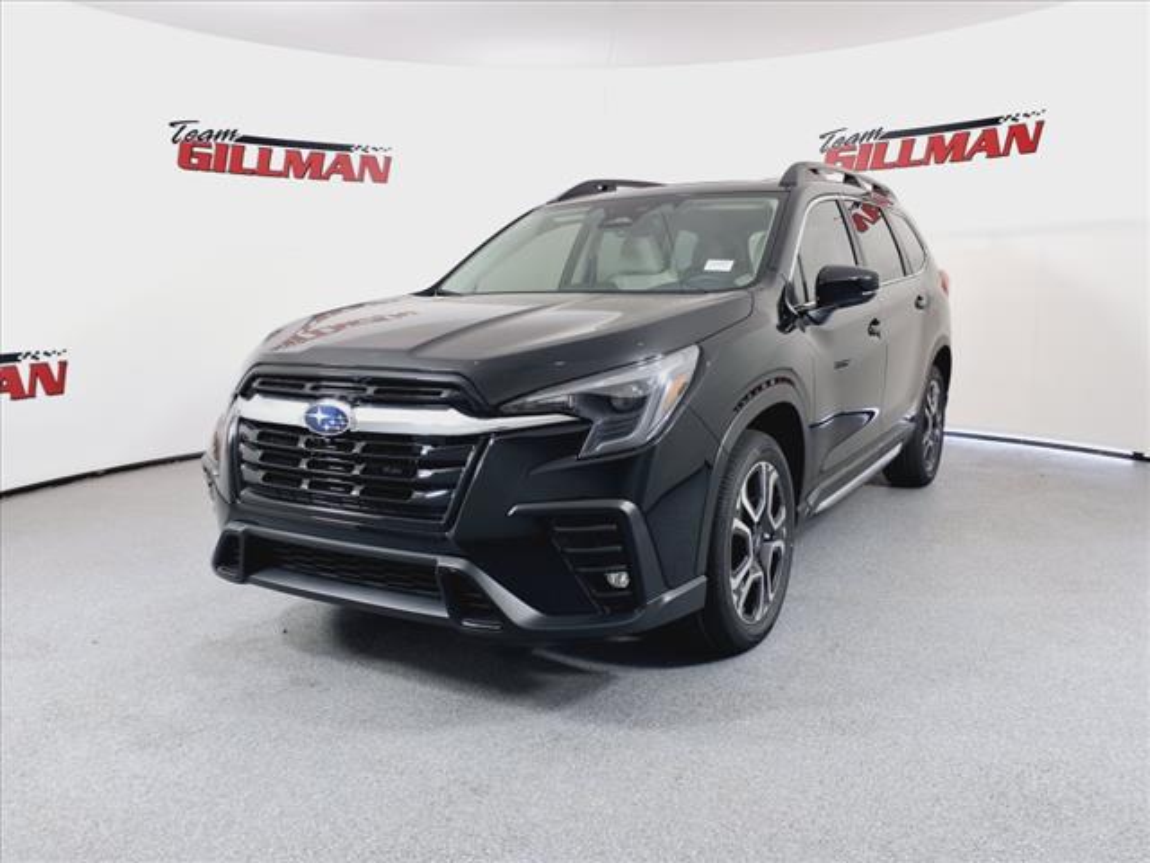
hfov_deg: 65.3
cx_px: 575
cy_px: 432
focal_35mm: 27
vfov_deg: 51.4
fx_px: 897
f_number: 1.9
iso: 40
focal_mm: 3.58
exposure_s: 1/120
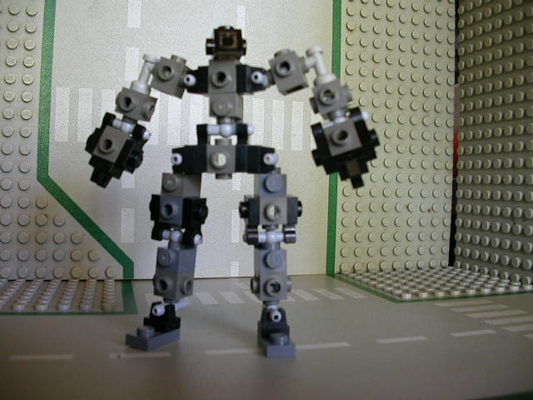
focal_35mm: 37
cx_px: 266
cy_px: 200
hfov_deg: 50.1
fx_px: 570
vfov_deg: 38.7
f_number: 2.7
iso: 100
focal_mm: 5.6
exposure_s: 1/9.1
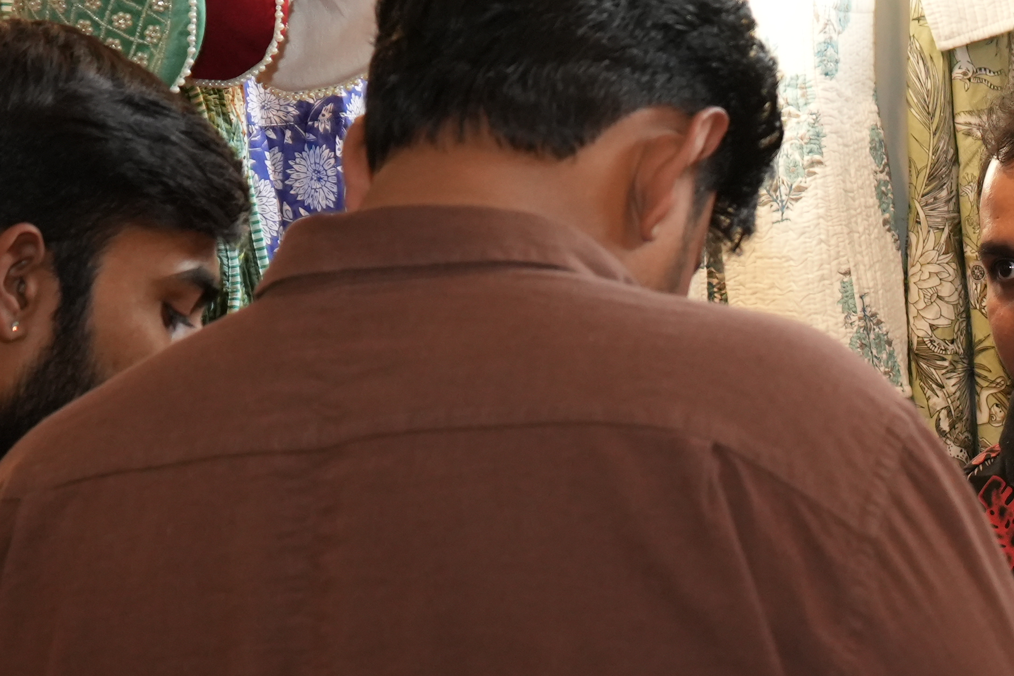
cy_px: 642
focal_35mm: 135
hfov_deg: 14.8
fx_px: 3803
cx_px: 1143
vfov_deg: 10.1
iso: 2000
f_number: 5
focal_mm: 42
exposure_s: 1/100
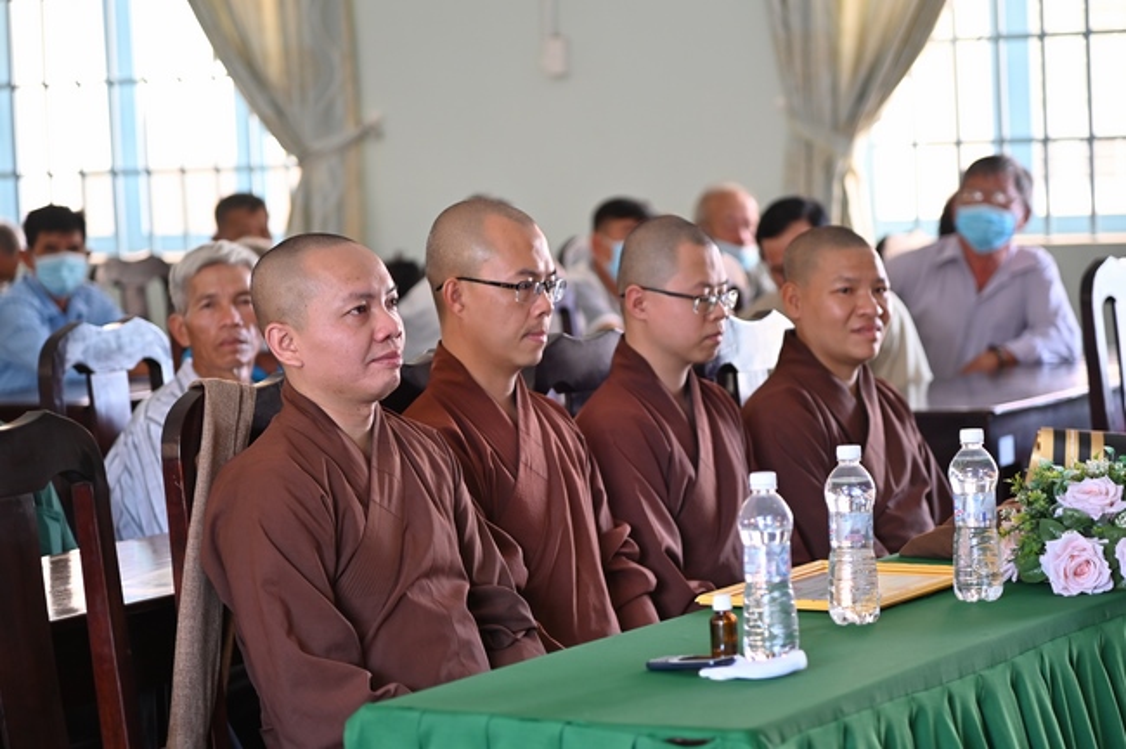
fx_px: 3749
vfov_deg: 11.4
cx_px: 563
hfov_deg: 17.1
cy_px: 374
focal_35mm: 120
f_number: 4
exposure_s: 1/60
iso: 800
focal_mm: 120
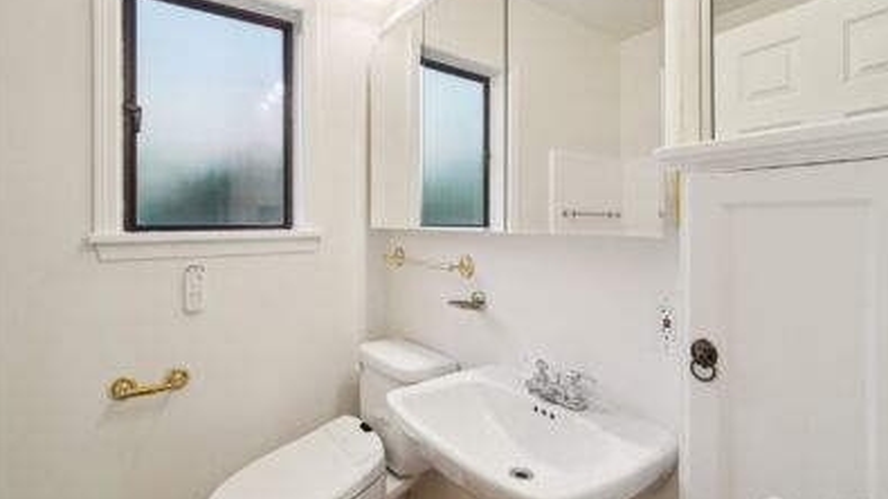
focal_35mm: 17
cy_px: 230
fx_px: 400
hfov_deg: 95.9
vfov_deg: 63.8
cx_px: 441
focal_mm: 16
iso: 1600
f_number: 8
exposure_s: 1/100
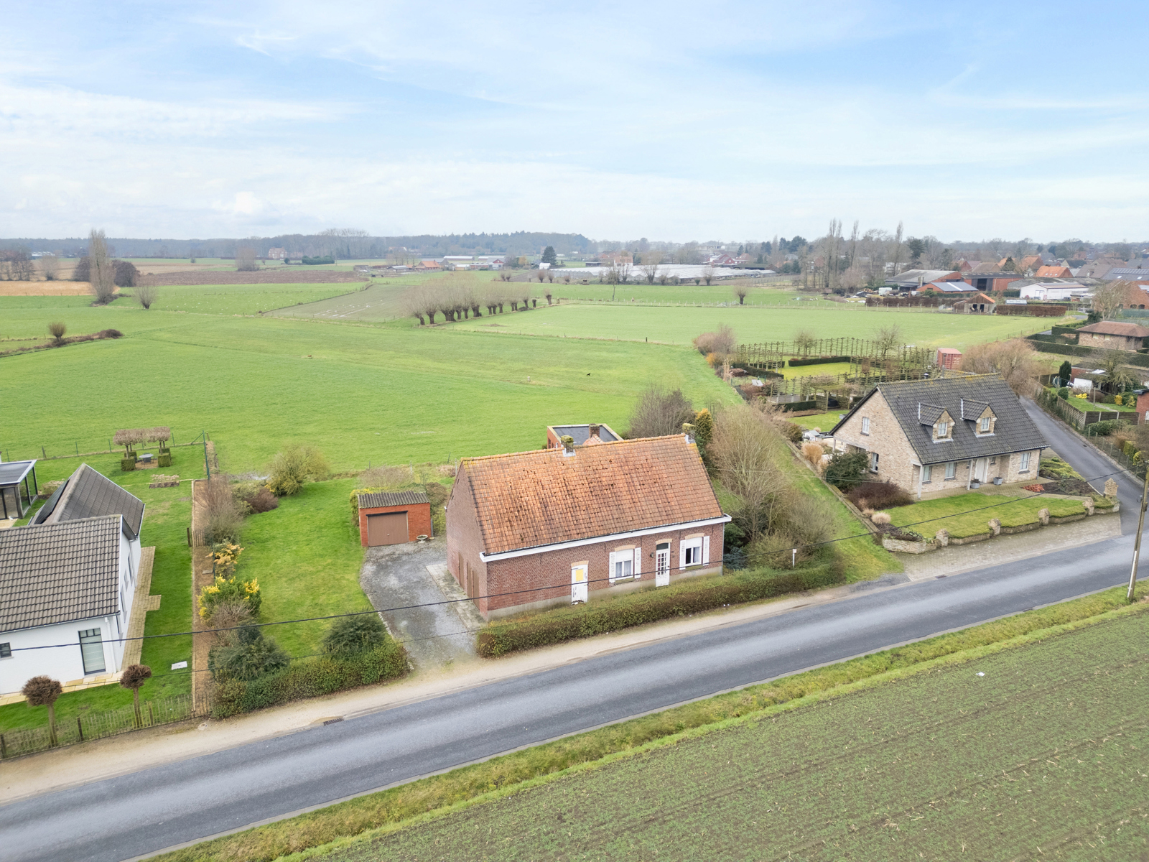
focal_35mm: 24
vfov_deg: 56.8
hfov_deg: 71.6
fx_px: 797
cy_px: 431
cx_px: 574
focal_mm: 6.72
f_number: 1.7
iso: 140
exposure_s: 1/1000
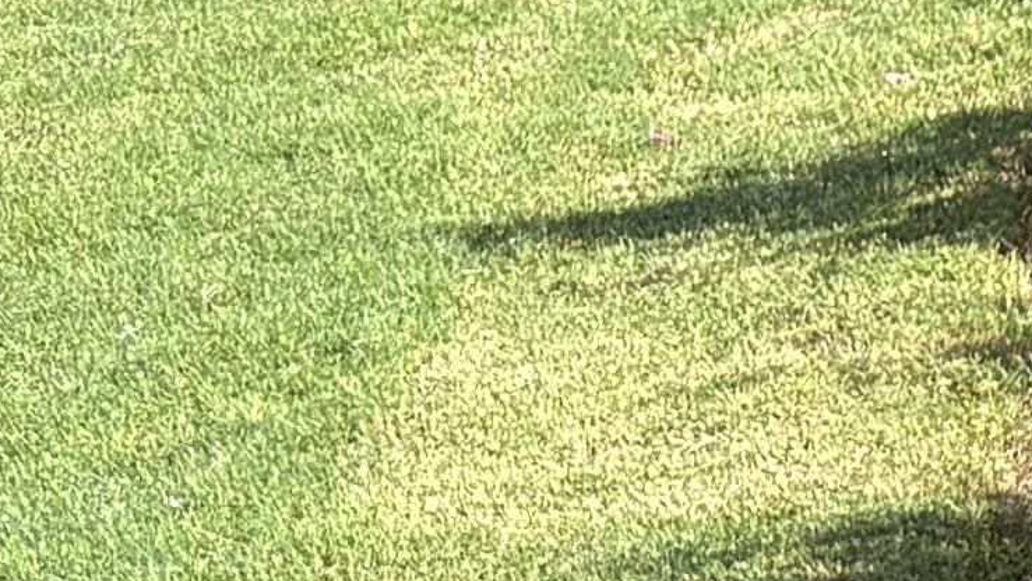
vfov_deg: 5.5
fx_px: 5994
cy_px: 1040
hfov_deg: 7.8
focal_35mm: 219
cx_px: 3610
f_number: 1.6
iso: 50
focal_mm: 5.96
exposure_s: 1/1393
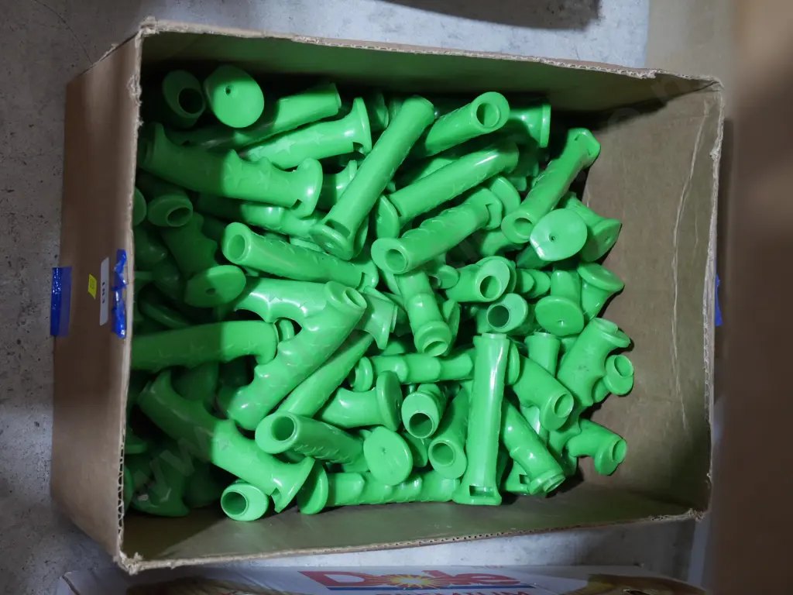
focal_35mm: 56
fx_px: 1283
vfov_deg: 26.1
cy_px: 298
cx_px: 396
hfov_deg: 34.3
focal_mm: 28
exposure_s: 1/60
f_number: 5.3
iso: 1600
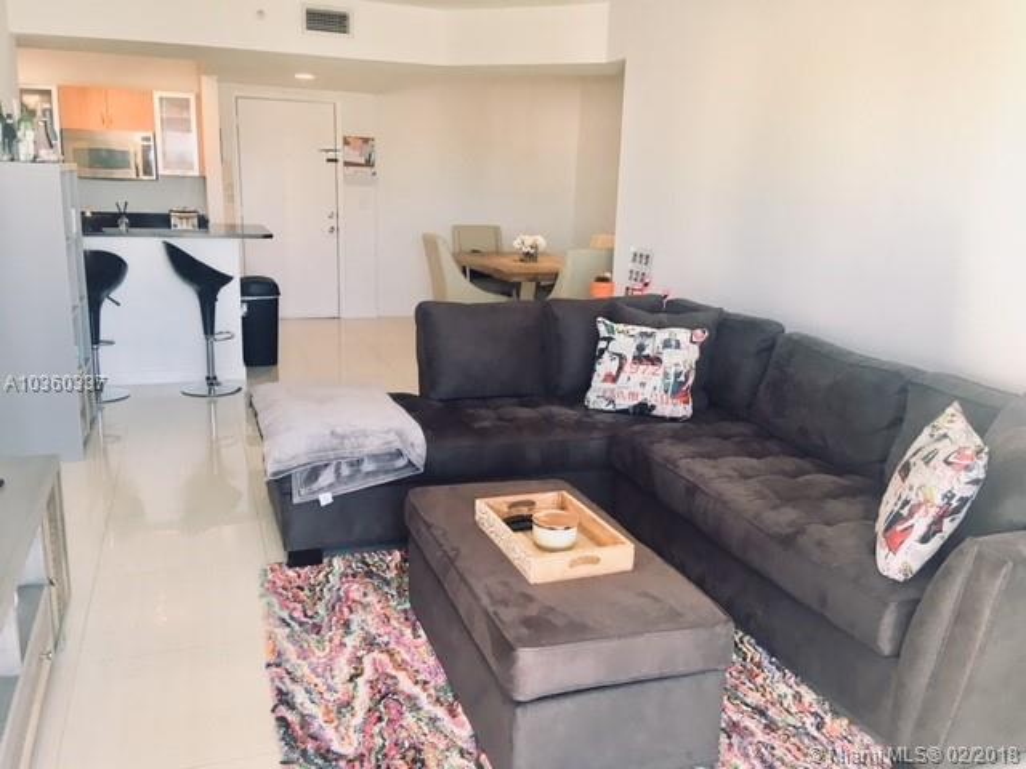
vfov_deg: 48.2
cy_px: 384
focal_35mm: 29
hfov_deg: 61.7
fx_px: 860
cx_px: 513
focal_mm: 4.15
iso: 25
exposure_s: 1/30
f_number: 2.2
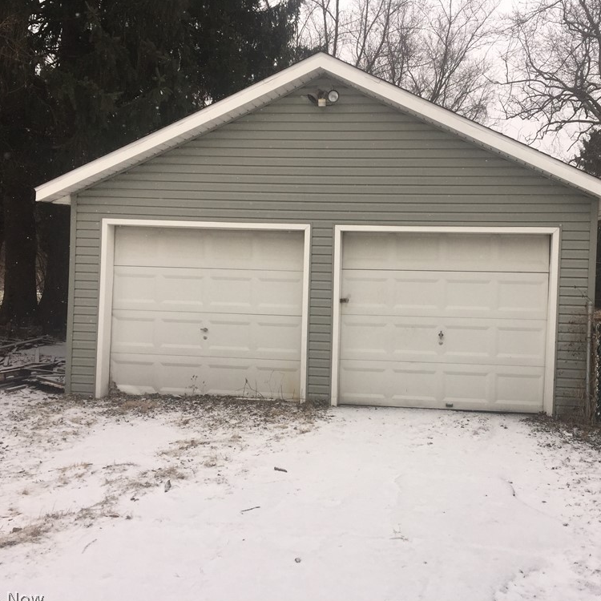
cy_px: 304
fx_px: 687
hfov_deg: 46.9
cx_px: 370
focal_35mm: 35
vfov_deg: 47.2
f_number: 2.2
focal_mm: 4.15
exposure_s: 1/1319
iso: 32
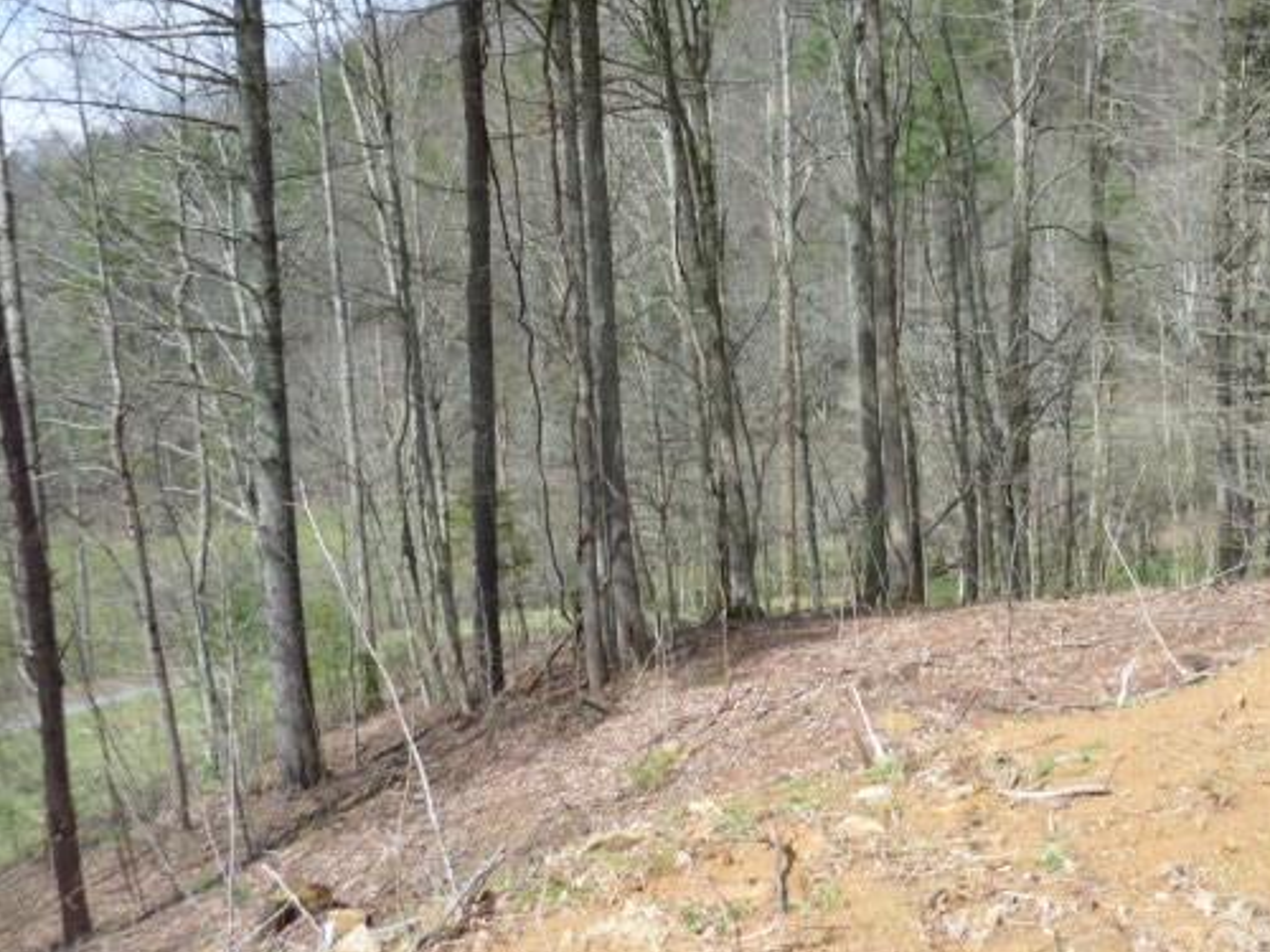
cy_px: 404
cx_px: 770
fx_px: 1174
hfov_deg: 56.3
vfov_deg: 44.0
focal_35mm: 32
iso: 80
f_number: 3.3
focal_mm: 4.1
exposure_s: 1/400
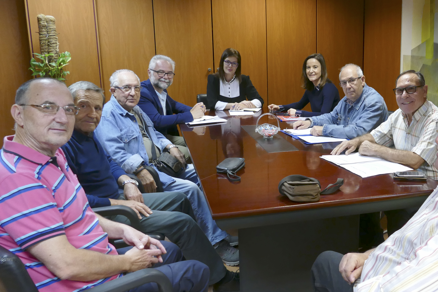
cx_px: 253
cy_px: 150
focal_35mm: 30
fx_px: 365
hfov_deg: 61.6
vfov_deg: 43.6
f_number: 2.8
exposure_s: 1/60
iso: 640
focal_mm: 9.12
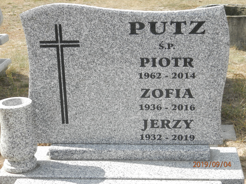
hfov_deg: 28.6
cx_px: 123
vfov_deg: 21.6
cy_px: 92
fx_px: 483
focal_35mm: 68
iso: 80
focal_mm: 12.2
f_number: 4
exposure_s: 1/320
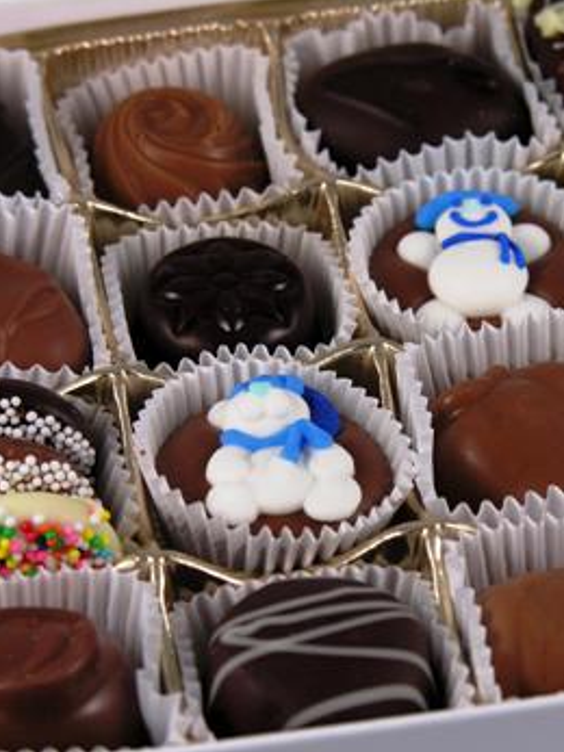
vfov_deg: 11.6
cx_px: 324
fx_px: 3717
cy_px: 375
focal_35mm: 171
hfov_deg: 8.7
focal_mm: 32.4
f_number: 4.8
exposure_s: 1/28
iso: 50
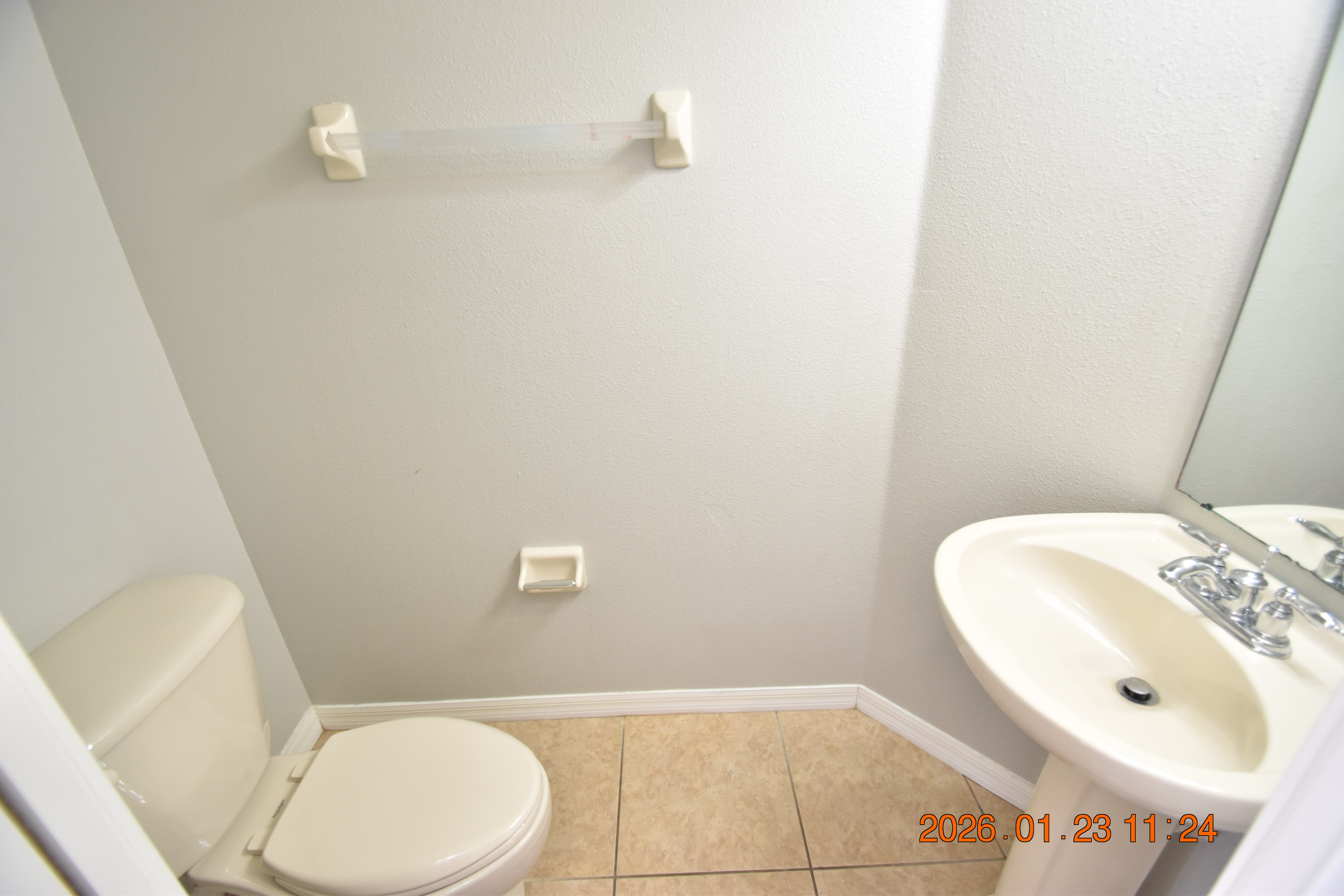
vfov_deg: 77.3
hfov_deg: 100.4
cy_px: 448
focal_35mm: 15
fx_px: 560
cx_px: 672
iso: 800
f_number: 3.5
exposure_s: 1/60
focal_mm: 10
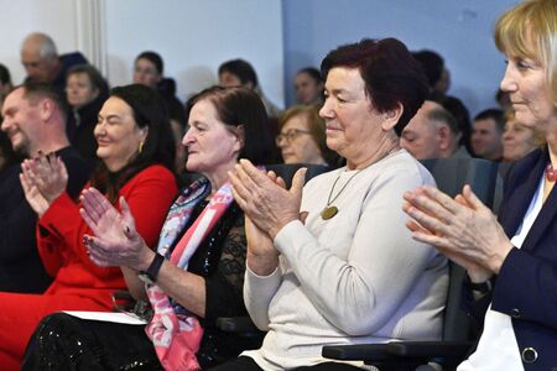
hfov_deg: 22.1
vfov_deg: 14.9
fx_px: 1423
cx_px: 278
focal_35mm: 92
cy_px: 186
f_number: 5
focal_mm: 92
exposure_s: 1/125
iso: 5000
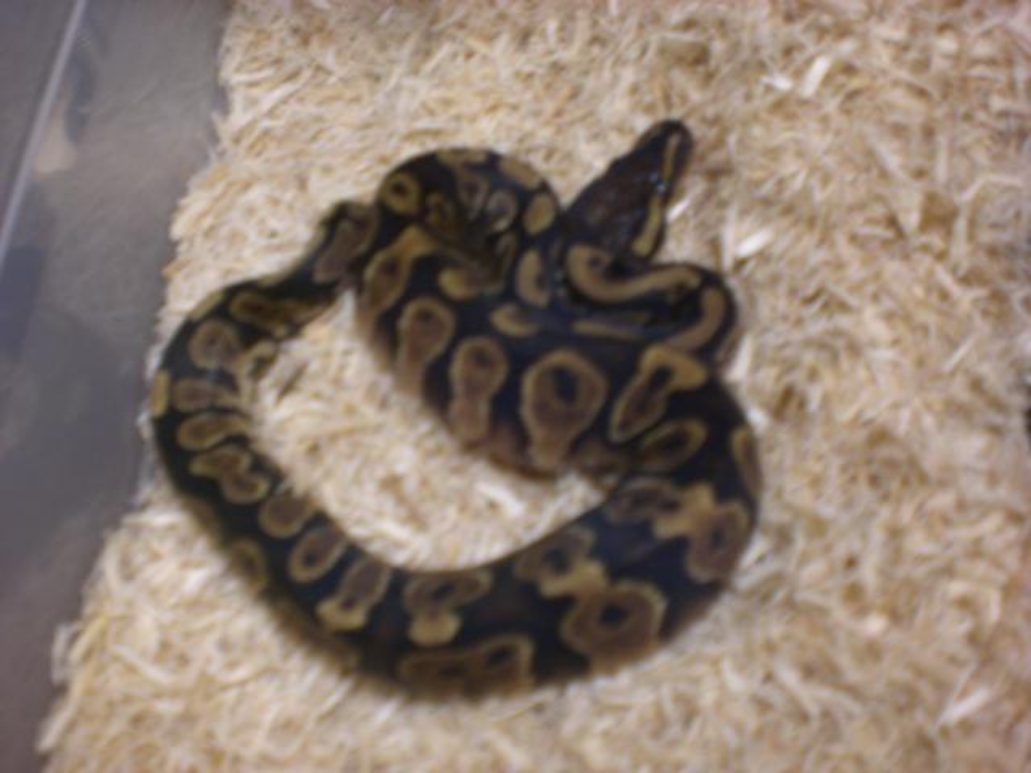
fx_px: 1132
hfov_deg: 49.0
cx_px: 516
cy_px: 386
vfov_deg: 37.7
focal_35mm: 38
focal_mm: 6.3
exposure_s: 1/20
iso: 200
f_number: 3.1
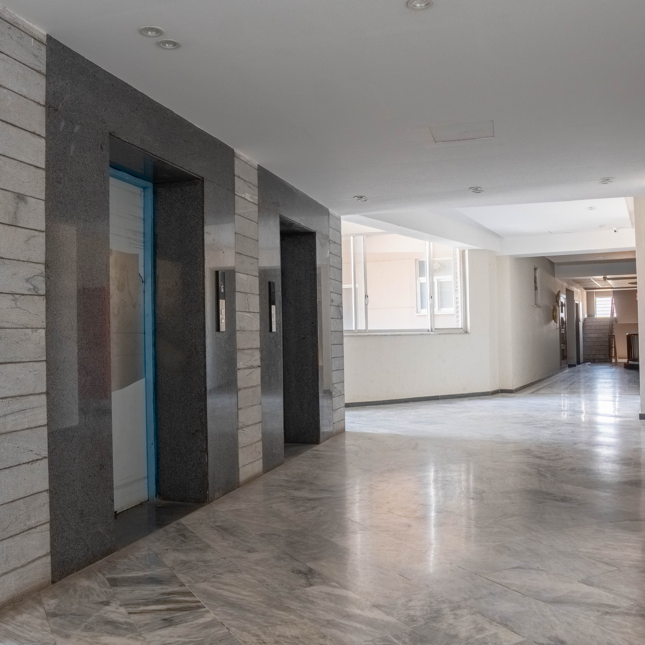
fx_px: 654
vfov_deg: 52.5
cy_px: 323
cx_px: 316
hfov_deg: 52.5
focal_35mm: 31
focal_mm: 16
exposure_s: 1/3200
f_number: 5.6
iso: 2000
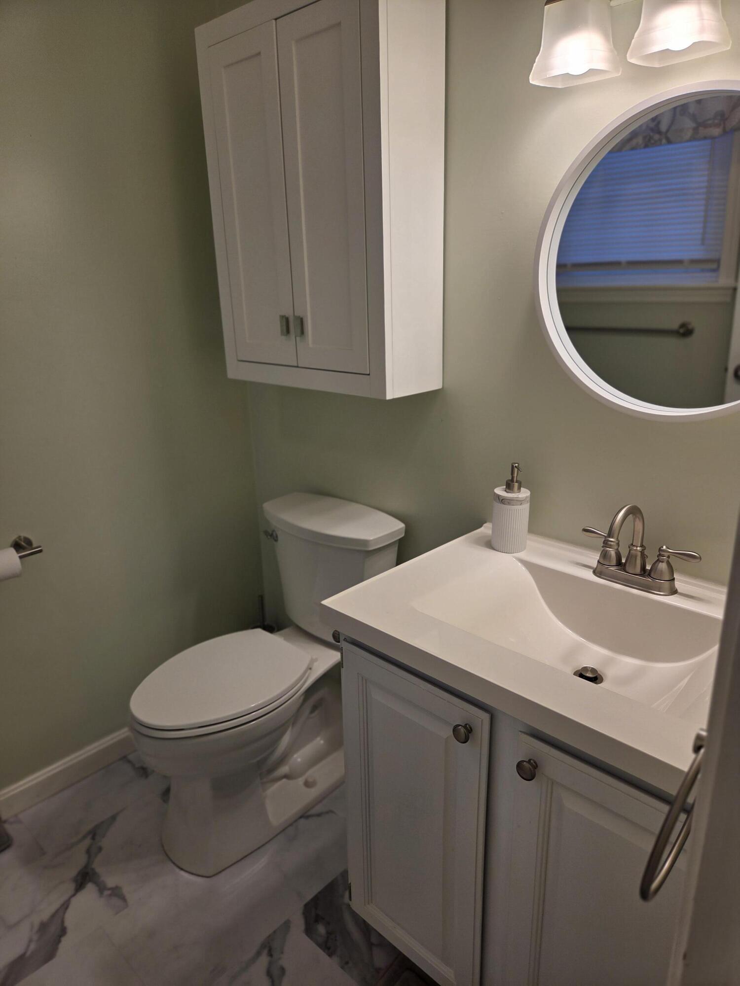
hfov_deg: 58.9
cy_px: 493
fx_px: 656
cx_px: 370
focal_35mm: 23
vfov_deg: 73.9
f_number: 1.8
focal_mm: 5.4
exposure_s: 1/120
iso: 32
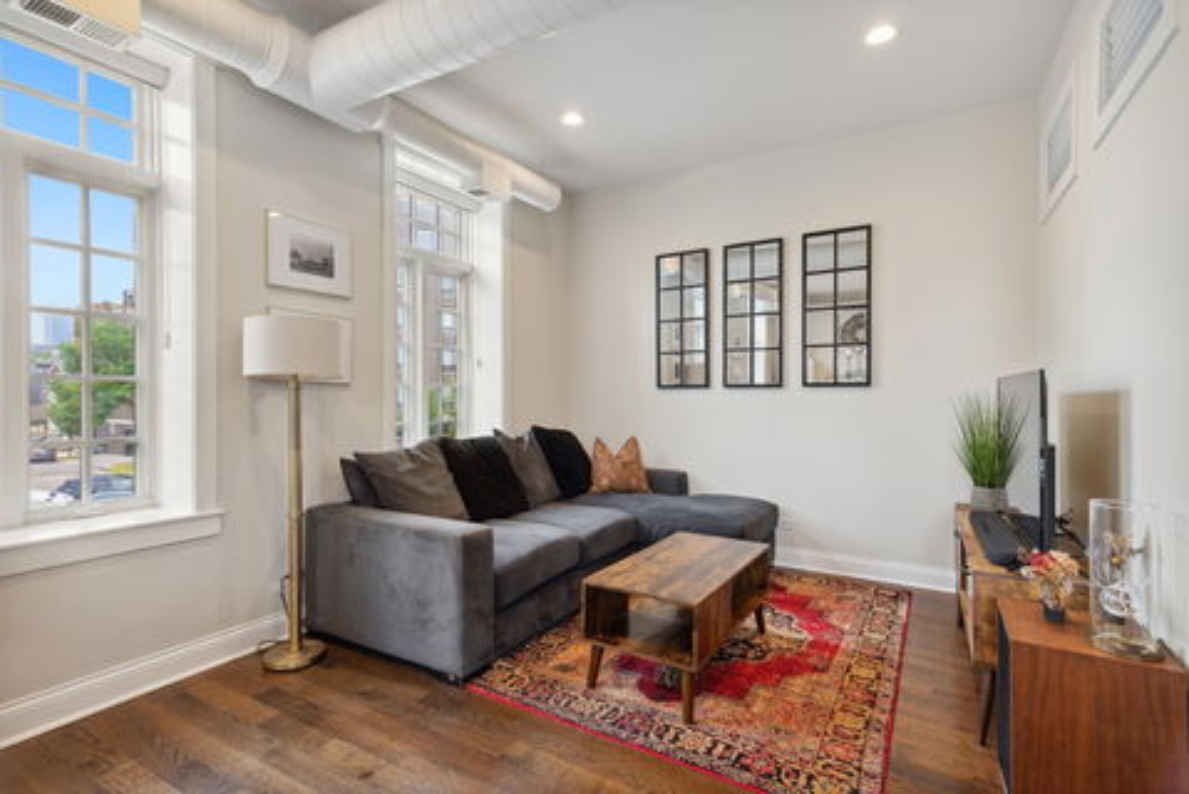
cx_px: 594
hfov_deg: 93.2
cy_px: 397
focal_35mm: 17
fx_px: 562
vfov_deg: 70.5
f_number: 8
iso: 200
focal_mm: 17
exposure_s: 1/15
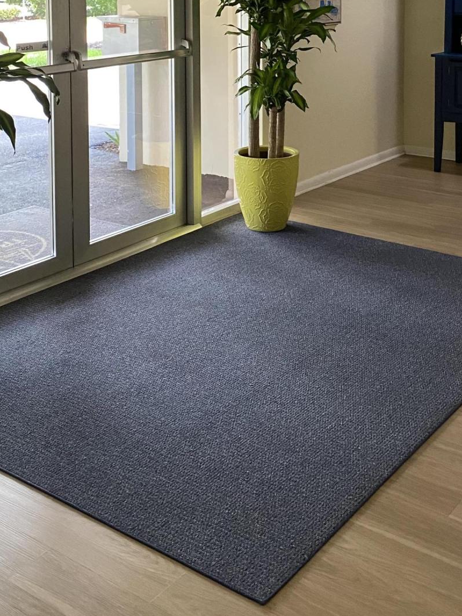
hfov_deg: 29.6
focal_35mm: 49
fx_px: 872
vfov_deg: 36.3
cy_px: 52
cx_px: 268
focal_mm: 4.25
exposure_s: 1/60
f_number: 1.8
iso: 320
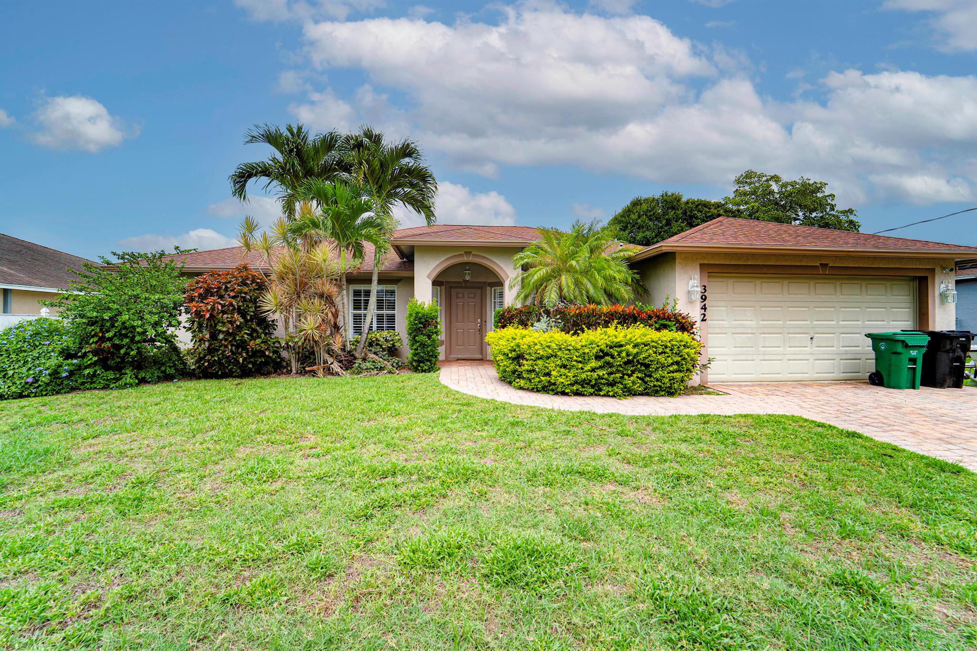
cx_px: 488
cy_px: 326
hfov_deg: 104.3
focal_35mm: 14
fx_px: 380
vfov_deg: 81.2
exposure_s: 1/100
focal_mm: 14
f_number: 7.1
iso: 100
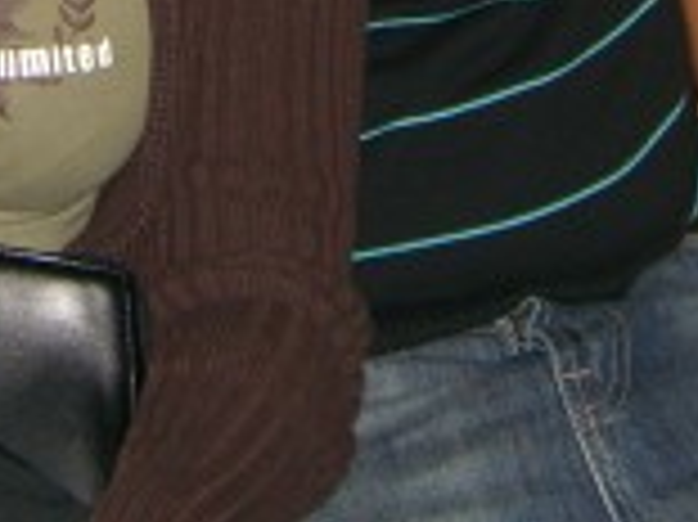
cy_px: -405
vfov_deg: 9.6
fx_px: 2962
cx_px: 293
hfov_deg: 13.4
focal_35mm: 147
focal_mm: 7.9
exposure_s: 1/60
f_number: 2.8
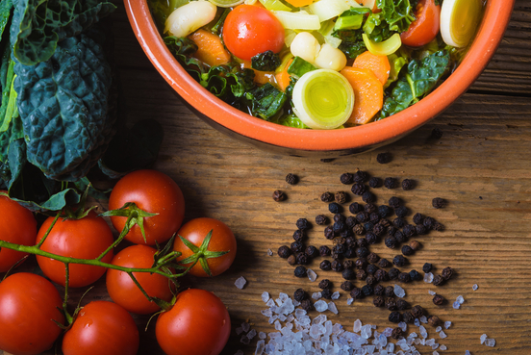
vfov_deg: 8.9
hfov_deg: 13.3
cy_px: 35
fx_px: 2273
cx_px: 298
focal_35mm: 154
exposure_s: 1/200
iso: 100
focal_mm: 85
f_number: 11
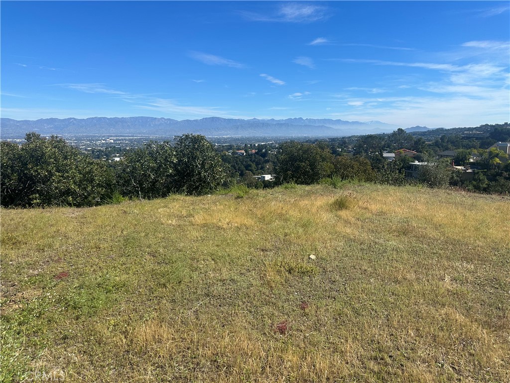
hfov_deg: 71.6
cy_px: 192
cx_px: 255
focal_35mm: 24
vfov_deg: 56.8
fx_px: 354
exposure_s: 1/5263
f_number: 1.78
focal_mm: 6.86
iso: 80
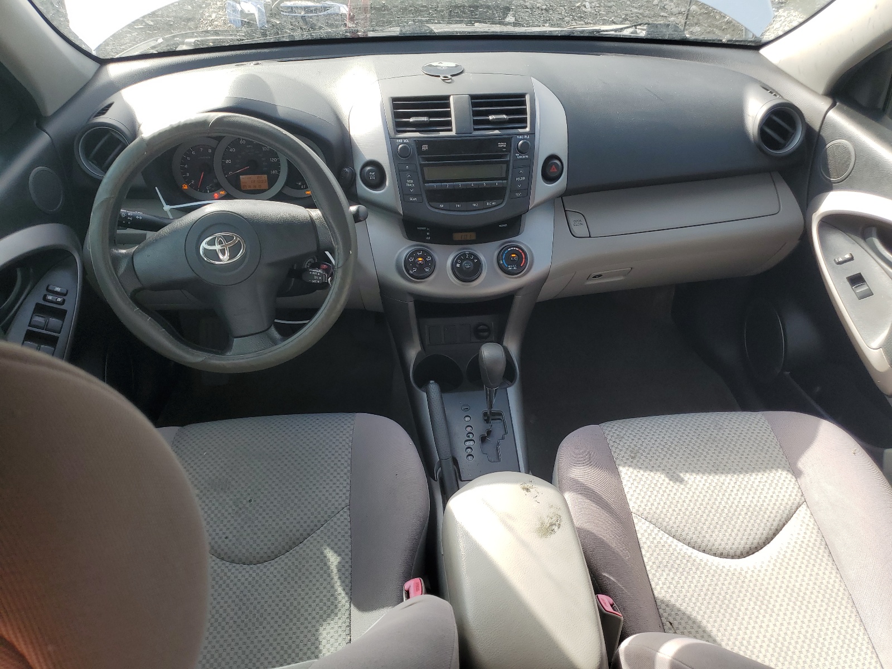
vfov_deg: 53.1
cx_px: 446
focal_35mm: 26
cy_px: 334
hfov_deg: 67.3
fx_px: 670
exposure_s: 1/500
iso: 50
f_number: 1.5
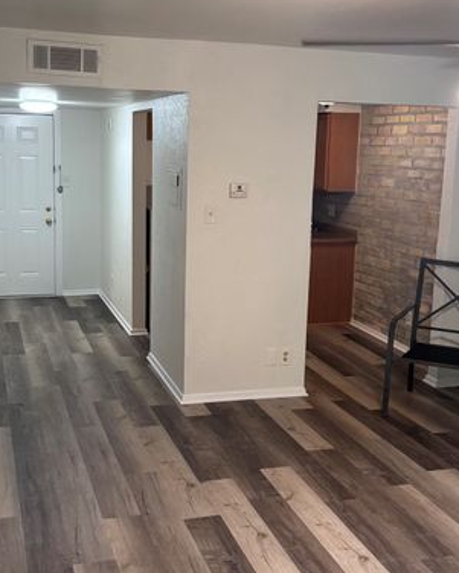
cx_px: 212
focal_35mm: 45
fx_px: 764
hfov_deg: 33.4
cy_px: 267
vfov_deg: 41.1
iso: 160
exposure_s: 1/60
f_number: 1.6
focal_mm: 5.96
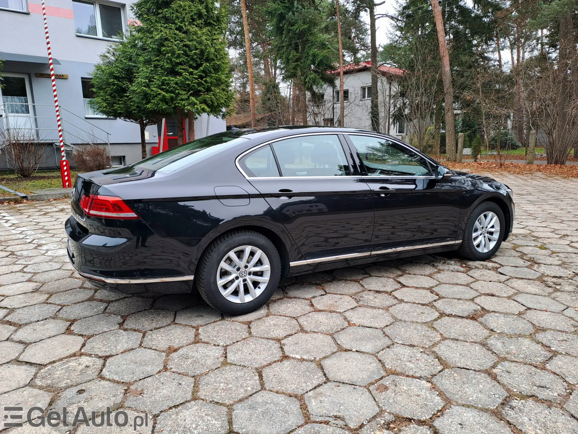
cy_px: 217
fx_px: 417
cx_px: 289
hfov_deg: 69.4
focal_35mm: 25
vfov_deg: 54.9
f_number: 1.8
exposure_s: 1/100
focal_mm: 4.65
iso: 32
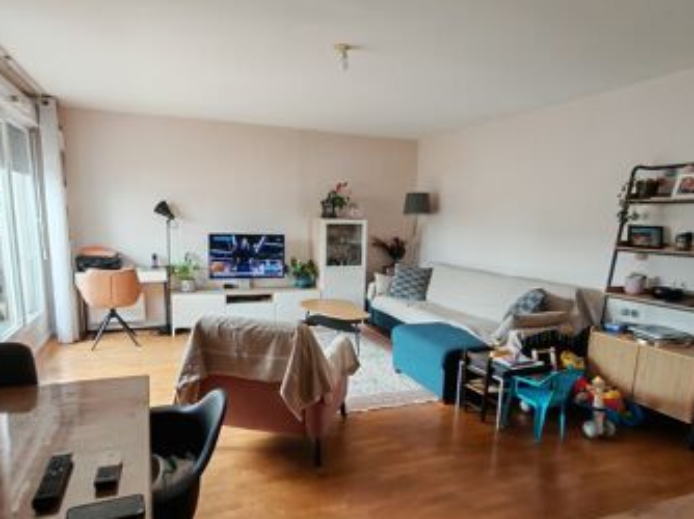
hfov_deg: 73.9
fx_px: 461
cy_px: 301
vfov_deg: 58.5
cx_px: 335
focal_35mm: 23
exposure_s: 1/30
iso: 125
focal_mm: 1.96
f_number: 2.2
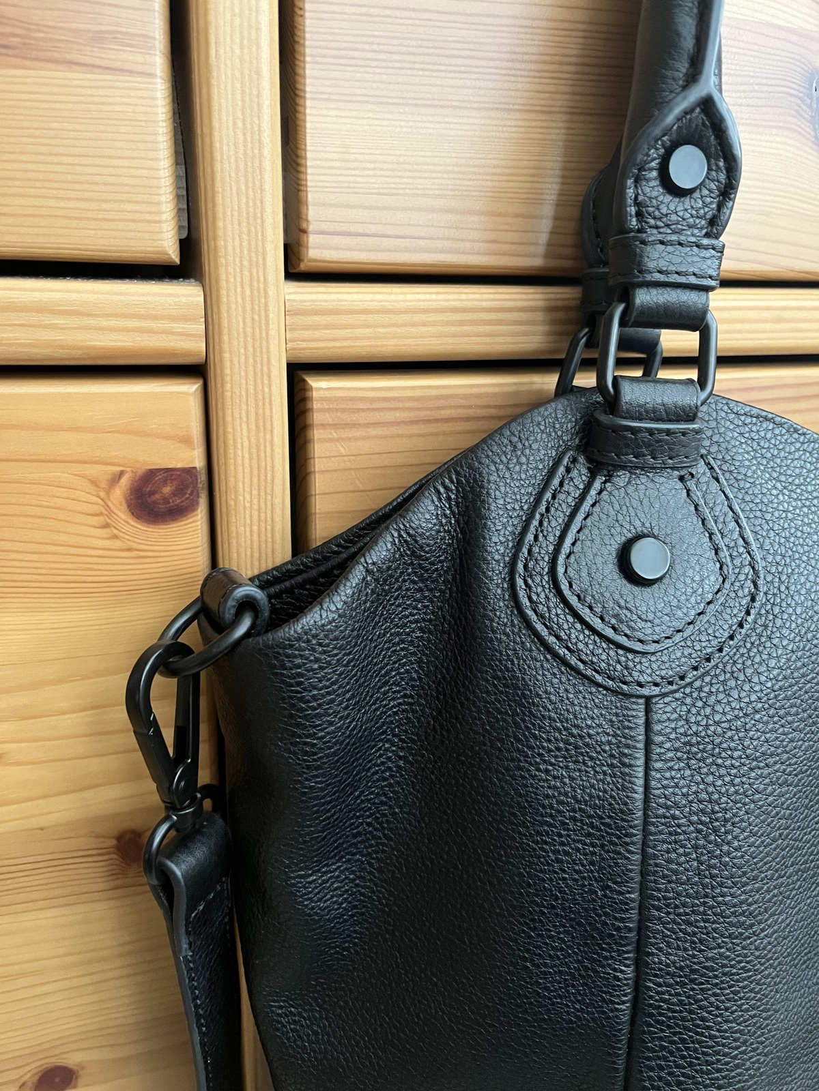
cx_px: 410
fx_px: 820
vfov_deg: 67.3
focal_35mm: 26
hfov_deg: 53.1
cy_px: 546
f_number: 1.6
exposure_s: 1/40
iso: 500
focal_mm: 5.1
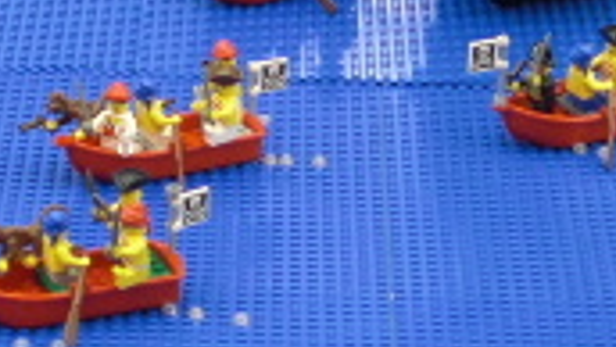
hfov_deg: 10.2
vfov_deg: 5.8
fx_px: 3449
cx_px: 308
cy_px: 179
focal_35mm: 211
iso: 200
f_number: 3.4
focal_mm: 9.1
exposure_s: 1/5
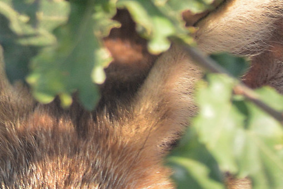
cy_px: 314
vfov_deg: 0.7
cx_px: -13
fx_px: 16591
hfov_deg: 1.0
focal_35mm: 2112
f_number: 4
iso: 400
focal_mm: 300
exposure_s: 1/250
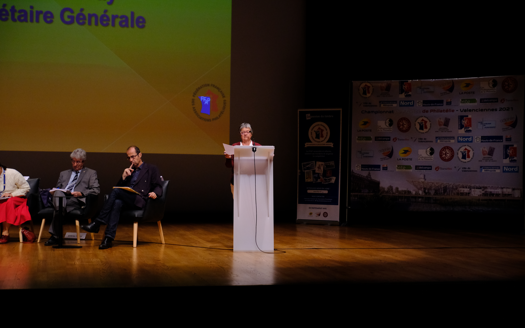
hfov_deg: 34.0
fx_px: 858
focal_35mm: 60
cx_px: 260
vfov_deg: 21.6
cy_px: 174
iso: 2000
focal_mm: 38.9
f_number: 4.5
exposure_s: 1/170
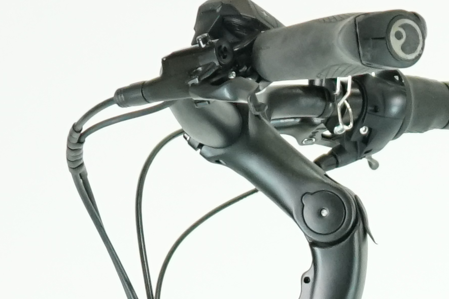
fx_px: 3891
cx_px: 784
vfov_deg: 4.2
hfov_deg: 6.5
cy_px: 933
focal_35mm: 312
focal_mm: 46
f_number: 4.5
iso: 2000
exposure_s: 1/200
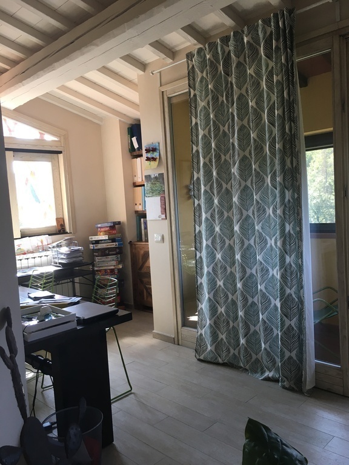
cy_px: 232
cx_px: 174
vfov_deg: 61.7
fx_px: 390
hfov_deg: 48.2
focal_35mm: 29
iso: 25
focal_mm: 4.15
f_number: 2.2
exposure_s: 1/33
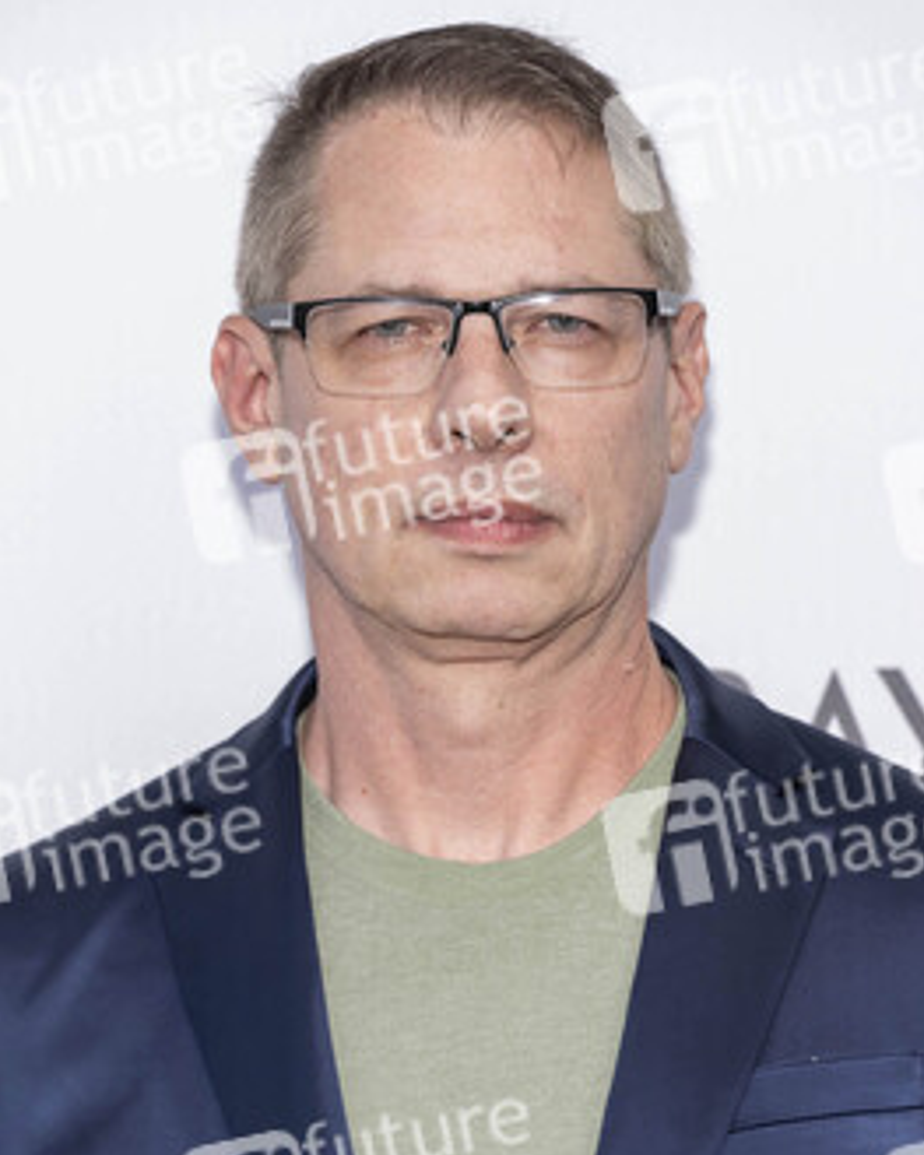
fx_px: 4685
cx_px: 464
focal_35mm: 137
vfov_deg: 14.1
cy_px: 656
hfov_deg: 11.3
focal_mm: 120
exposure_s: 1/200
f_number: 5.6
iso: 800
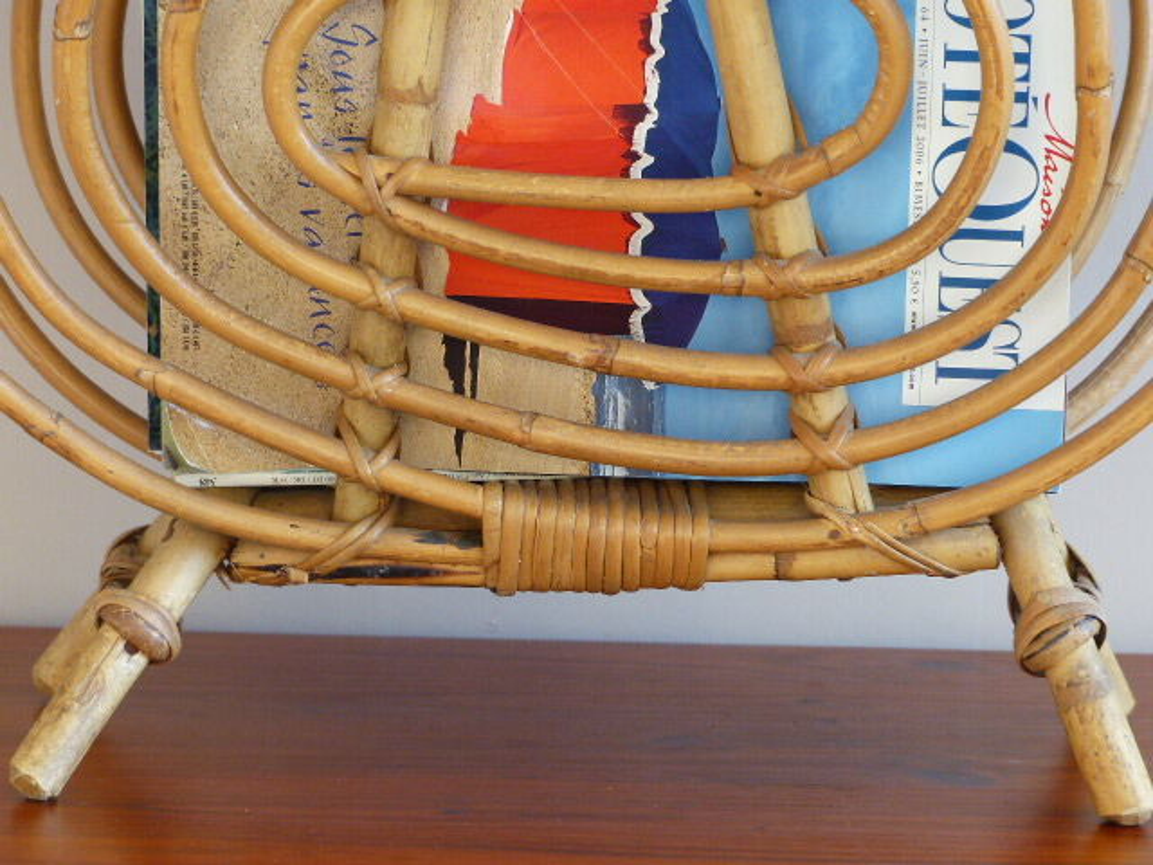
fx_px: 6295
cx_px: 576
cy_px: 432
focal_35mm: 189
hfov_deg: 10.5
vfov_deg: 7.9
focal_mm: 34
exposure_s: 1/80
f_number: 2.8
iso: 320
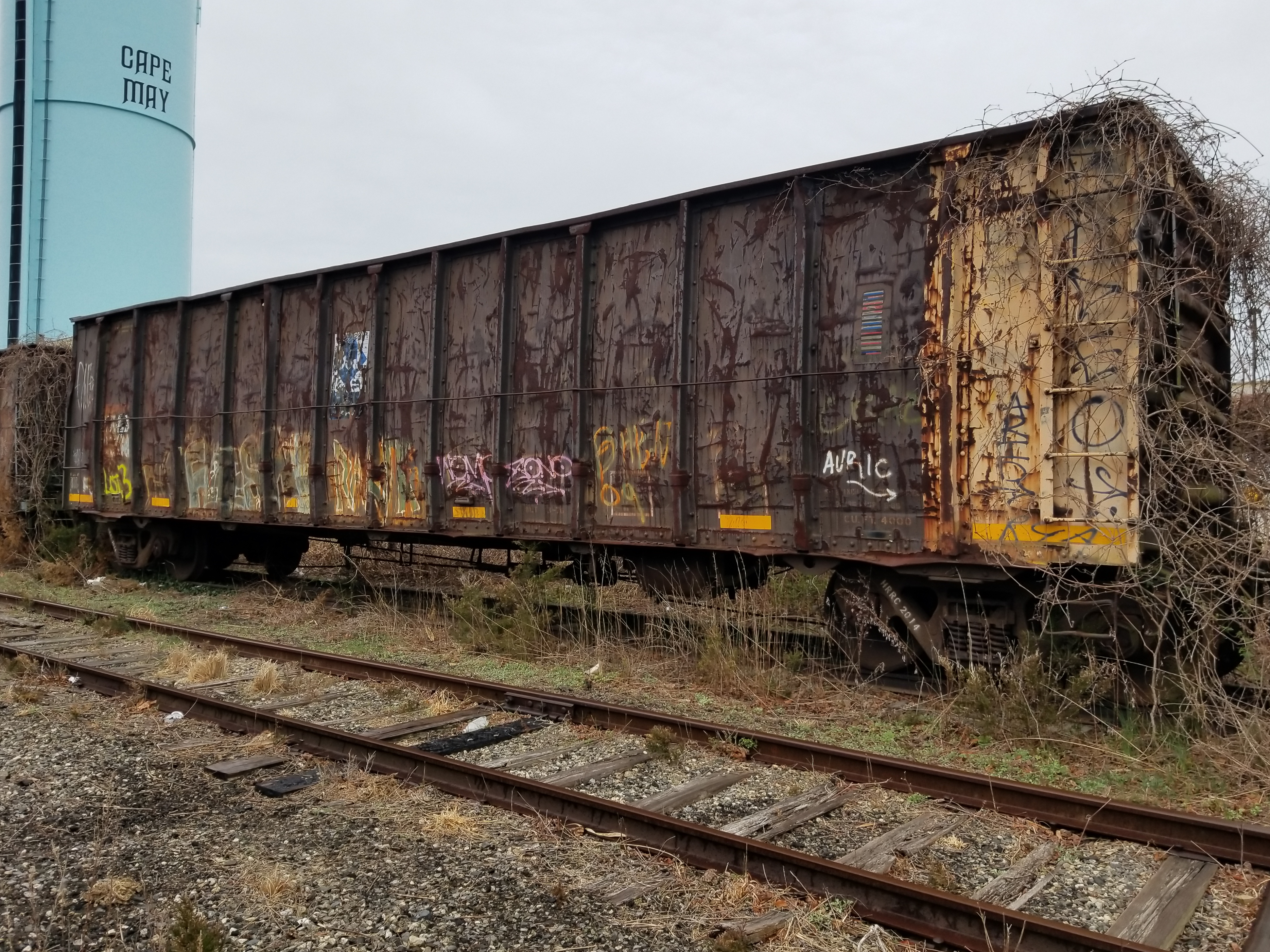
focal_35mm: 27
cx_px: 644
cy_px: 468
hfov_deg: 65.3
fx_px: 991
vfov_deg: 51.3
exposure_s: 1/292
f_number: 1.7
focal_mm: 4.25
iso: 50
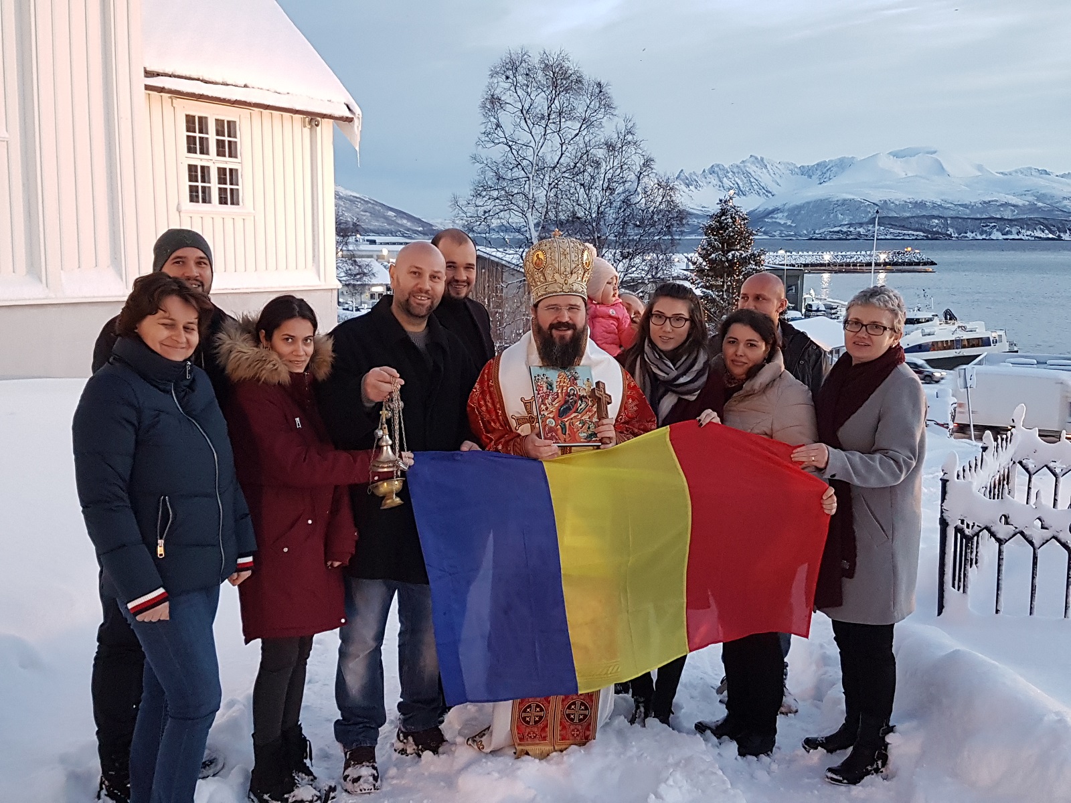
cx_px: 536
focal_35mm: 26
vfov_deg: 53.1
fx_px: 804
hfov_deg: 67.3
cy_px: 402
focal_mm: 4.2
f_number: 1.7
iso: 250
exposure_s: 1/25
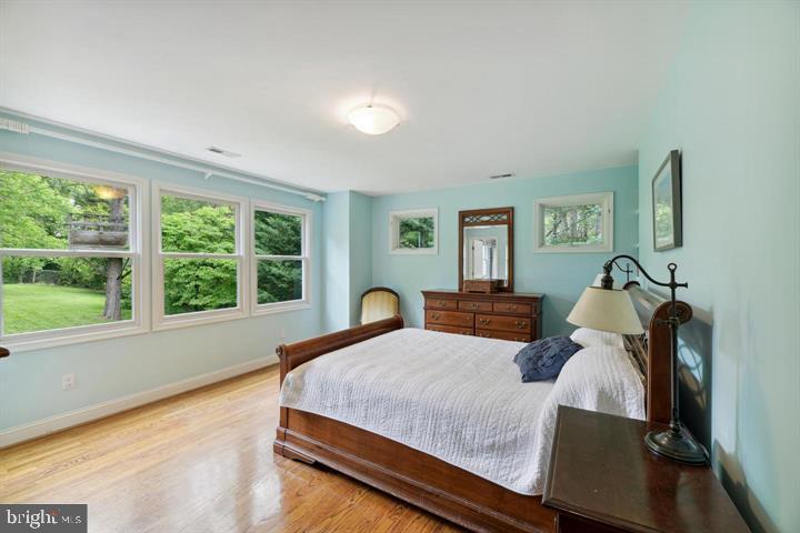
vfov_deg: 81.2
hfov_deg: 104.3
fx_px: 311
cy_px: 266
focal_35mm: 14
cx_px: 400
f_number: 11
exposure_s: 1/2.5
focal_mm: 14
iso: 100
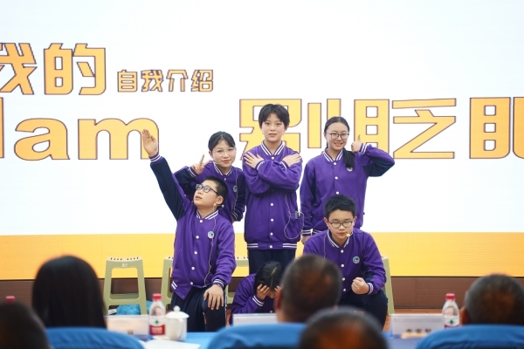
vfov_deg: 18.2
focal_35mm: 75
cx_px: 262
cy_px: 174
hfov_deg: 27.0
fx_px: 1092
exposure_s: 1/160
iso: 640
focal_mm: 75
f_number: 2.8
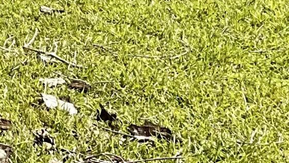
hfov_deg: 11.0
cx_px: -367
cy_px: -401
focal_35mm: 170
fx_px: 1303
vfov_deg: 6.3
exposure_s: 1/1451
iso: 16
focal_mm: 3
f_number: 1.8
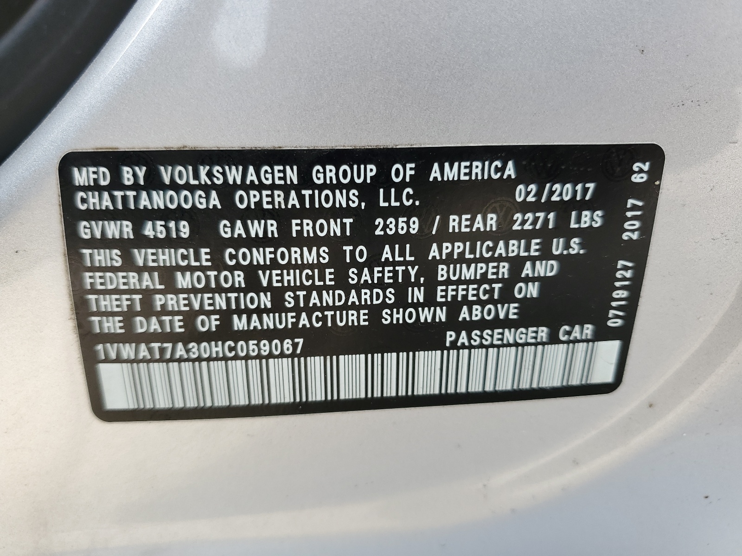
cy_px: 278
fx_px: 557
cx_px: 371
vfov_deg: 53.1
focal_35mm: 26
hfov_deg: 67.3
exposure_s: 1/526
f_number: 1.5
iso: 50
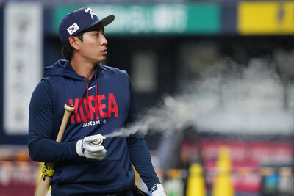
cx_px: 147
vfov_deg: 3.4
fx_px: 3268
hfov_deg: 5.2
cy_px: 98
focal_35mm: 400
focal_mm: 400
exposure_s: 1/1250
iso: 5000
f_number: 4
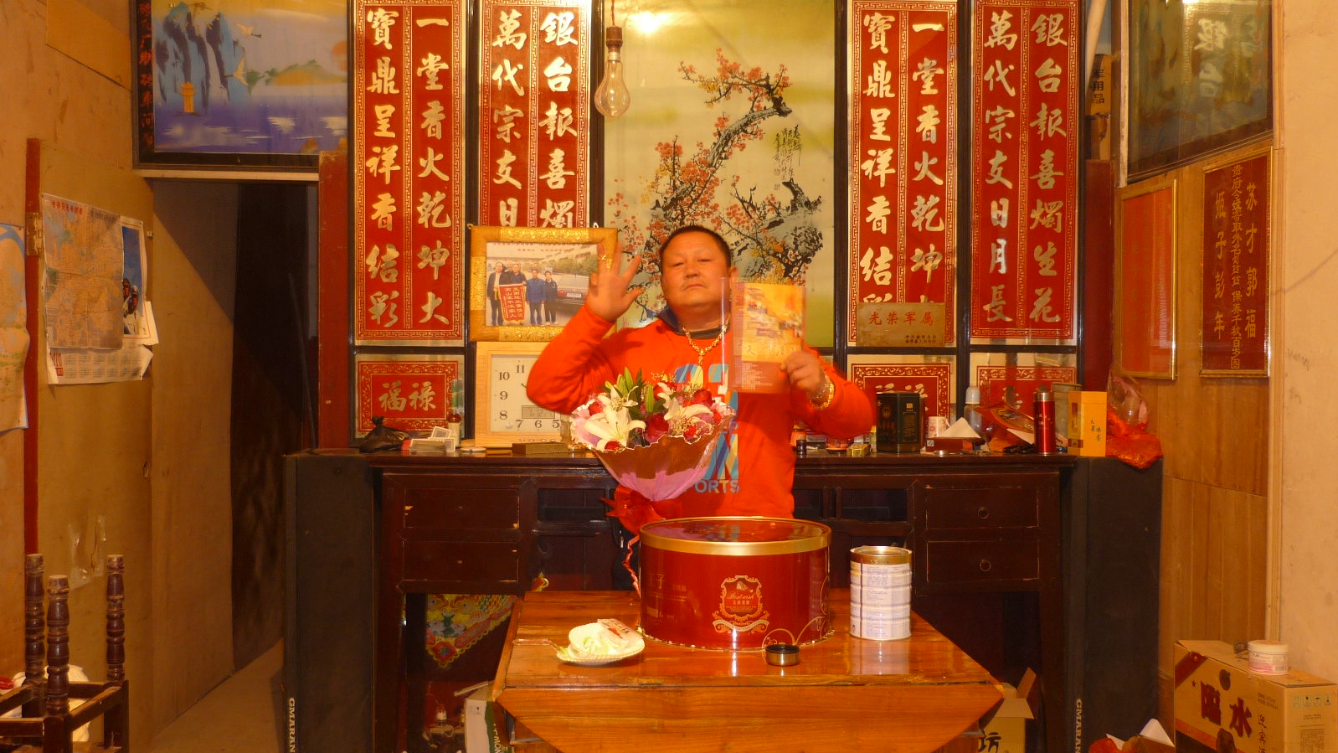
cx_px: 669
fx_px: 1277
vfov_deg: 32.8
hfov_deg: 55.3
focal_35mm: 36
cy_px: 355
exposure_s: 1
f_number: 2.8
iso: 125
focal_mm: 5.5
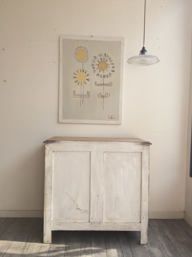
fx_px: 214
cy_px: 128
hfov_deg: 48.2
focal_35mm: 29
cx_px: 96
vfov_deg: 61.7
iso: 32
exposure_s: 1/695
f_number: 2.2
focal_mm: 4.15
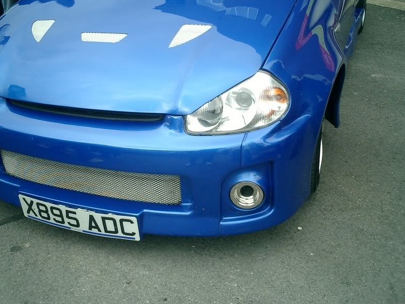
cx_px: 187
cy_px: 138
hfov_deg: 45.7
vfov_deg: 35.1
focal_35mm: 41
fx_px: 480
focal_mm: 7.5
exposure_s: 1/250
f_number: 3.2
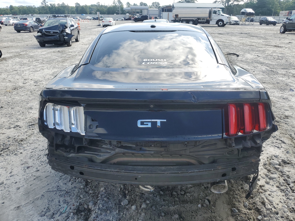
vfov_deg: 53.1
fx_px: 222
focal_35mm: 26
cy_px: 110
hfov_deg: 67.3
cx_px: 148
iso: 50
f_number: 1.5
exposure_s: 1/1667
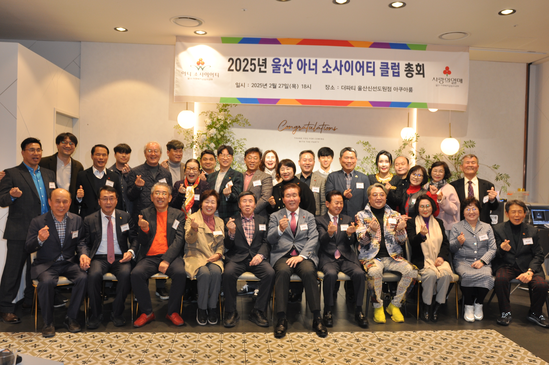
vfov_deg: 45.6
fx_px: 434
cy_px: 182
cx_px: 274
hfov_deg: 64.6
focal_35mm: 28
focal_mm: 19
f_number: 3.2
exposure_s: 1/60
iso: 320
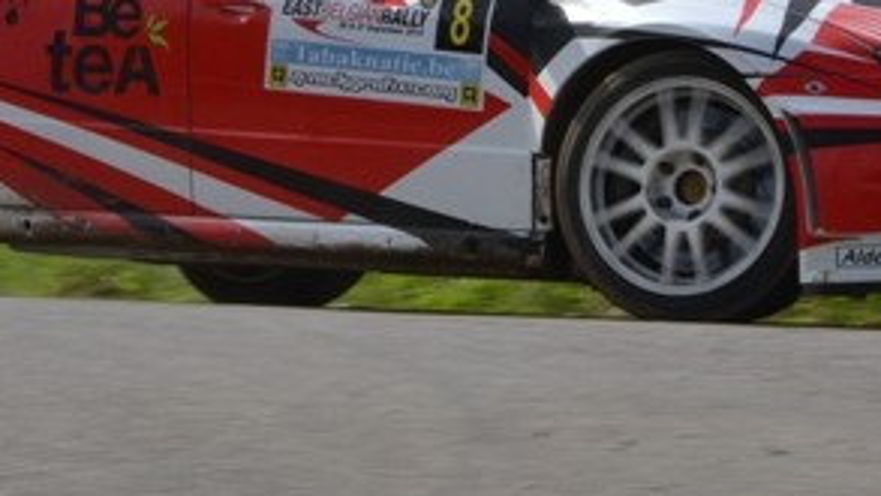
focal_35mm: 360
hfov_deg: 6.0
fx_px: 8415
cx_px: 529
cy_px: 17
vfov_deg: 3.4
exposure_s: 1/250
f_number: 22
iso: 400
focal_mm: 105
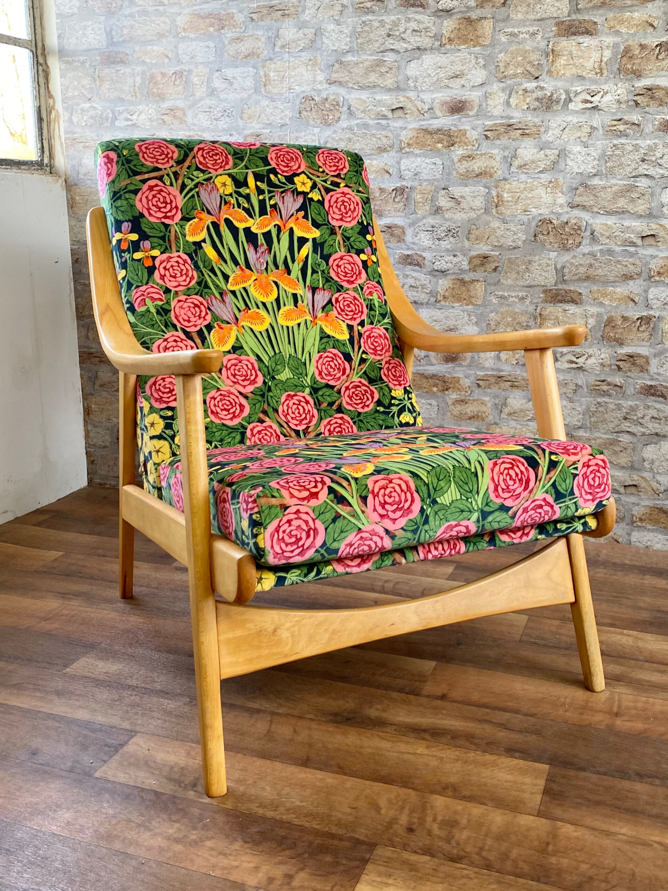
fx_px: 669
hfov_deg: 53.1
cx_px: 334
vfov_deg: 67.3
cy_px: 446
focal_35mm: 26
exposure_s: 1/121
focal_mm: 4.25
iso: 125
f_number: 1.8
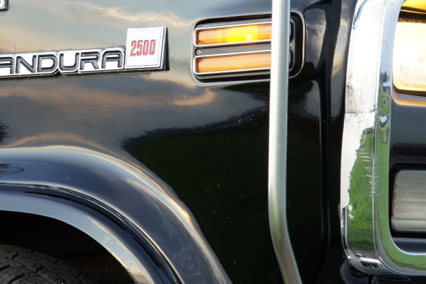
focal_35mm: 191
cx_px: 185
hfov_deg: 10.8
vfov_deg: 7.2
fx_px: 2259
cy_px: 192
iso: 200
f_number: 5.6
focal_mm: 75
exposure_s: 1/40
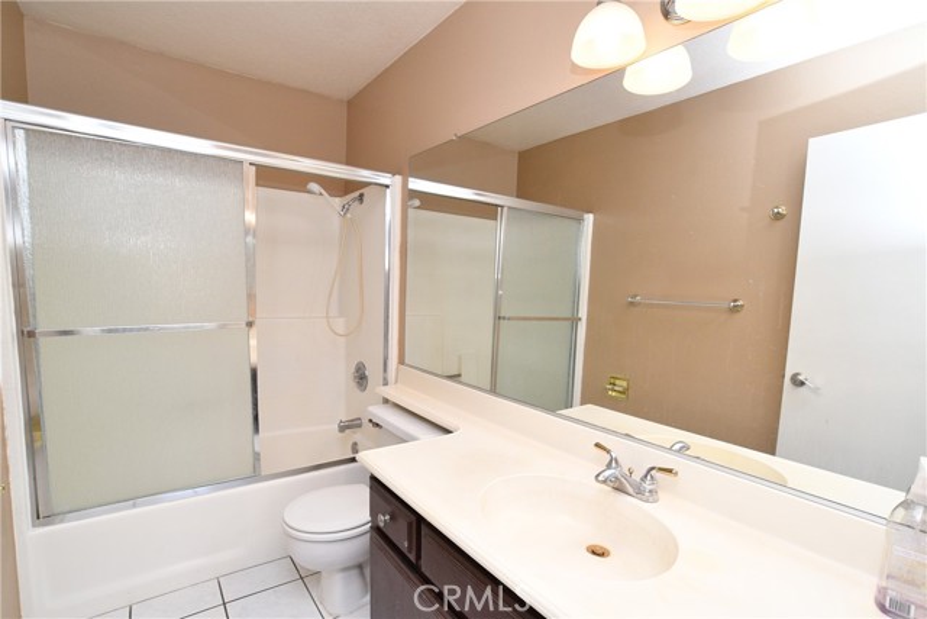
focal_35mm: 16
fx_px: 425
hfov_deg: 95.0
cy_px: 310
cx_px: 464
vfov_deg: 72.1
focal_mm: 11
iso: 800
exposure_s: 1/60
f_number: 7.1
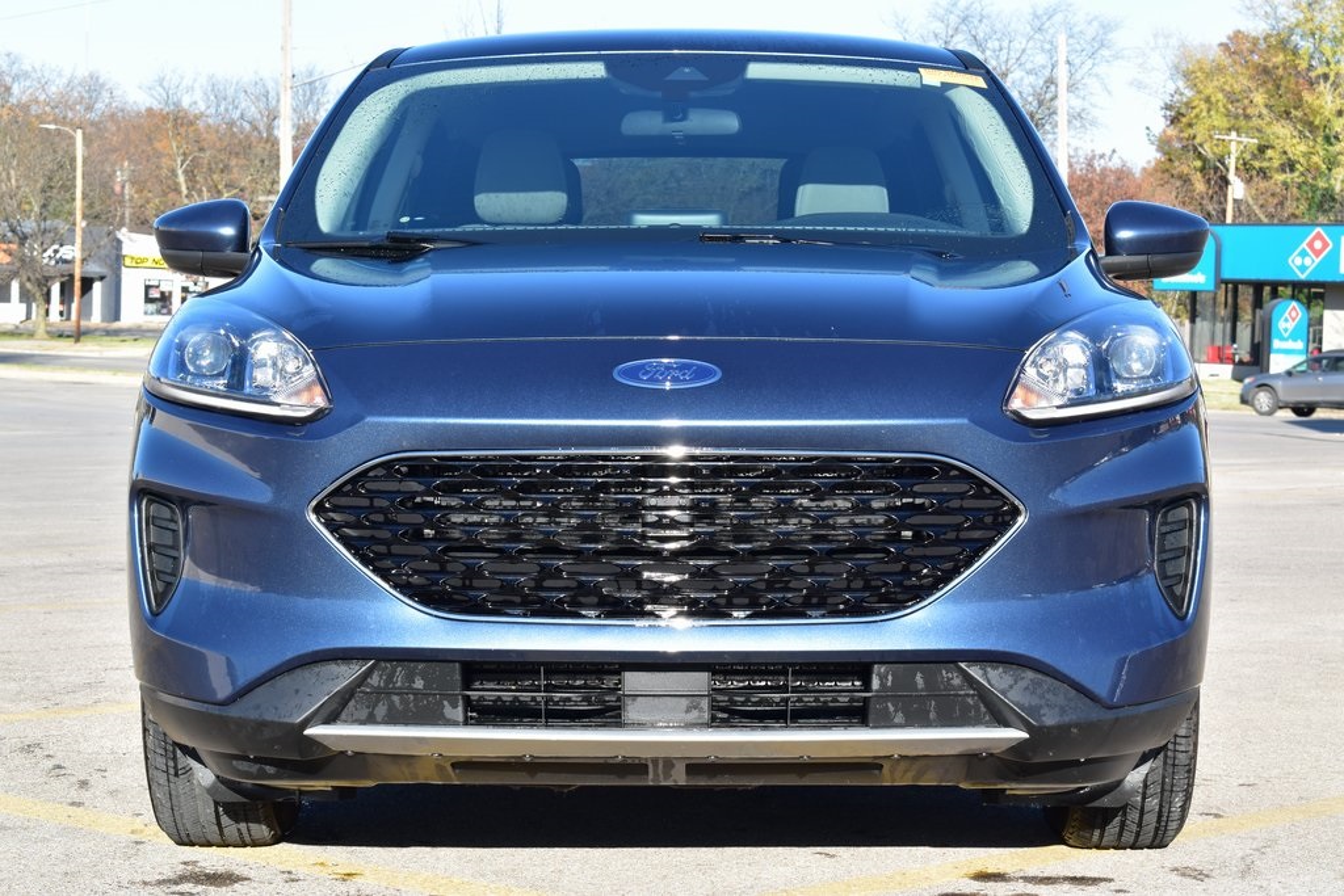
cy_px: 448
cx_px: 672
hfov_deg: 26.0
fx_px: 2912
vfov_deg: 17.5
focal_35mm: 78
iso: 400
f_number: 10
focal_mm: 52
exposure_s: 1/200
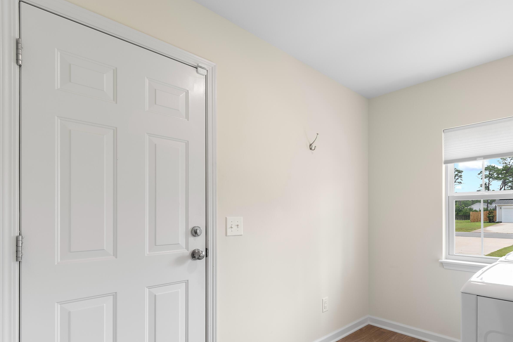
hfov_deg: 85.8
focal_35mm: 19
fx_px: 271
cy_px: 209
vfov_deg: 63.8
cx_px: 308
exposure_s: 1/5
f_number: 4.5
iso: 100
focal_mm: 10
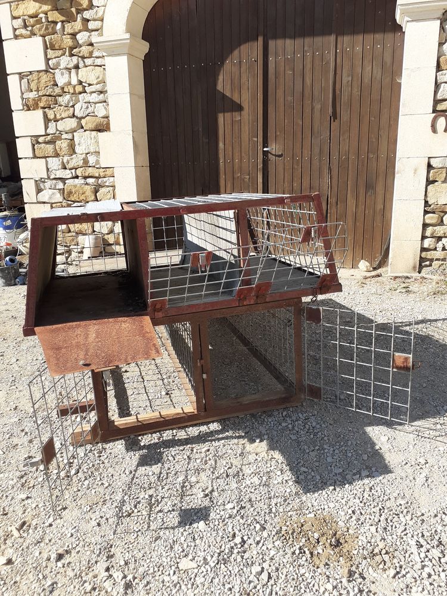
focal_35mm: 27
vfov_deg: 65.3
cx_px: 224
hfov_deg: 51.4
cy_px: 298
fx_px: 465
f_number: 1.9
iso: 40
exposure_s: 1/1052
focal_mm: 3.6
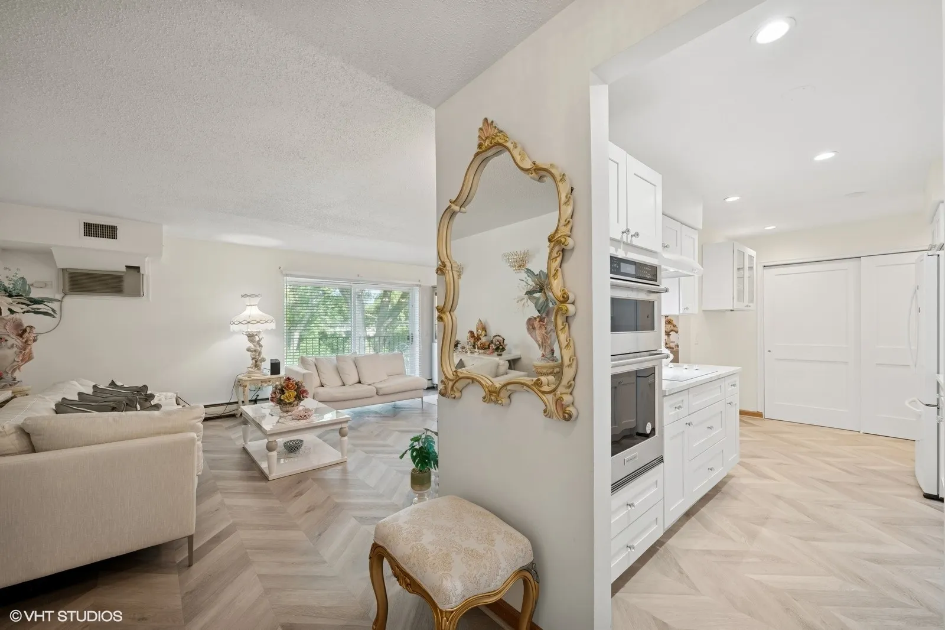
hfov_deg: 104.3
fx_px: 367
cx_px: 472
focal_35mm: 14
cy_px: 315
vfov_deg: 81.2
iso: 200
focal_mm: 14
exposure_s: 1/6
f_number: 9
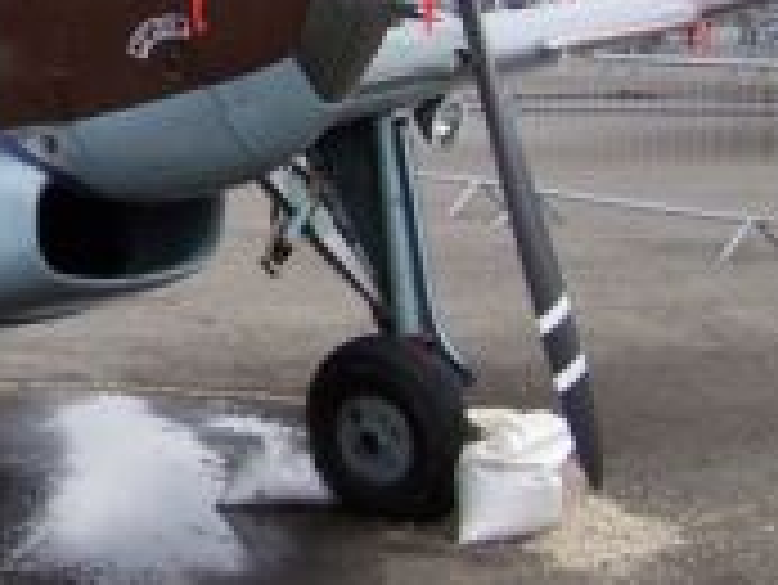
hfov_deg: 17.1
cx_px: -153
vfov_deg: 13.4
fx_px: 2474
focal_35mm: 110
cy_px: 74
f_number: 2.8
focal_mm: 6.3
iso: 64
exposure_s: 1/400
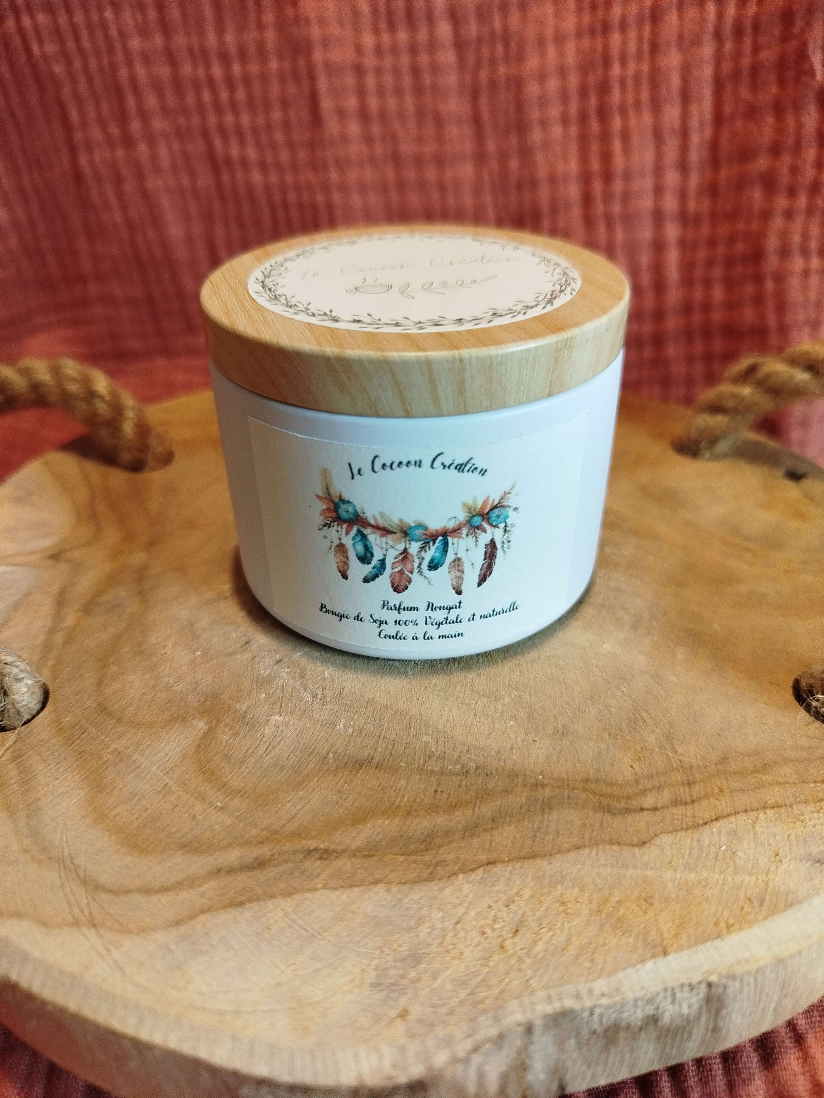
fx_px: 762
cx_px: 412
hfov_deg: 56.8
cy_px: 549
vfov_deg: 71.6
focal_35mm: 24
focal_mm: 5.31
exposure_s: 1/33
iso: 500
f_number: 1.7
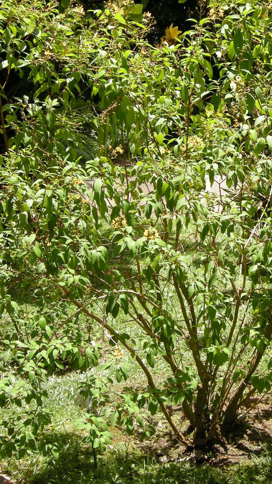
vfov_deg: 36.0
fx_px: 744
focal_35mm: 58
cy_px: 224
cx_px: 229
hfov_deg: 20.4
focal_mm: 7.5
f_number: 4.3
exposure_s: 1/151
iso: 64
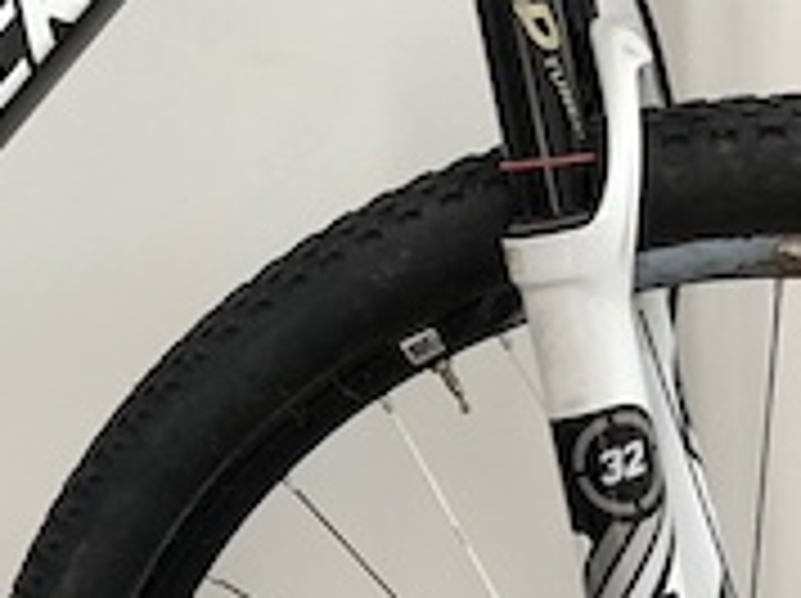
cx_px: -99
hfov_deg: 15.2
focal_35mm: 126
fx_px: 2912
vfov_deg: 11.7
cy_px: 351
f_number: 1.8
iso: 40
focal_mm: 3.99
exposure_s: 1/30
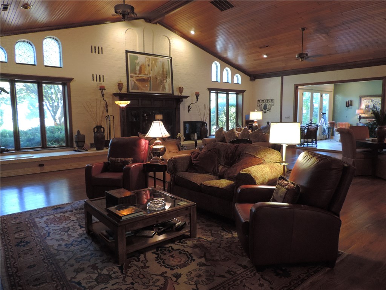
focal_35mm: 24
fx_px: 268
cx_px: 193
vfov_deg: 56.8
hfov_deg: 71.6
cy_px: 145
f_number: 3
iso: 400
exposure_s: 1/20
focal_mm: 4.3
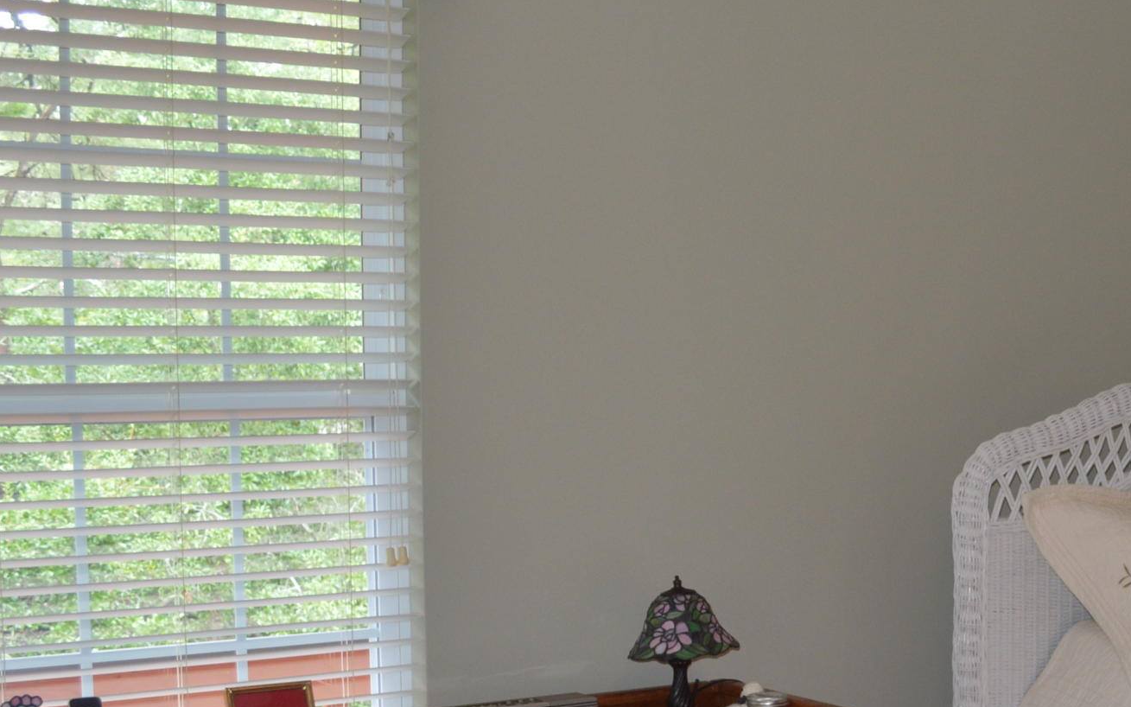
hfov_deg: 29.7
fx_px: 1942
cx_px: 1198
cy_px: 514
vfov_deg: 20.5
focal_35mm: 63
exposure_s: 1/60
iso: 400
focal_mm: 18
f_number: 3.5
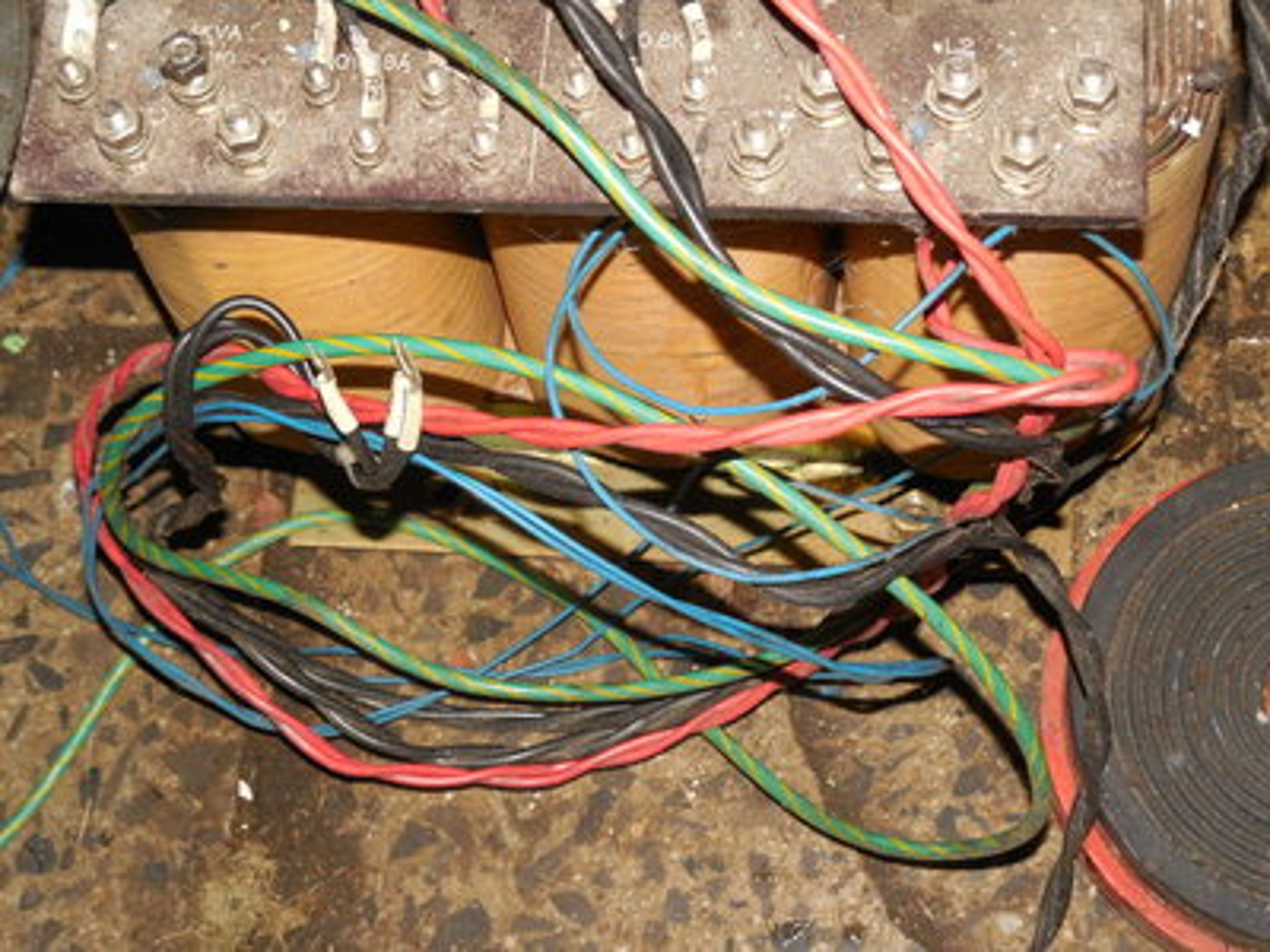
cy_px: 476
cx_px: 635
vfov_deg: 21.3
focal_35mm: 69
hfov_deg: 28.2
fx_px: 2531
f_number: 4.4
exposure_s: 1/60
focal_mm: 12.5
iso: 200
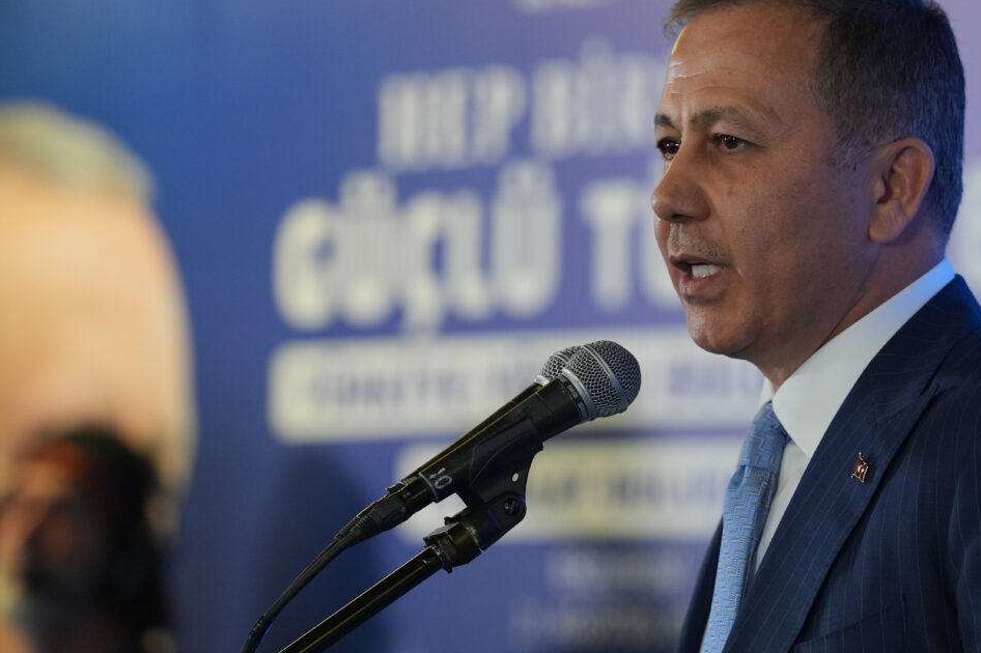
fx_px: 7300
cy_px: 291
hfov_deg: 7.7
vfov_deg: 5.1
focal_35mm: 268
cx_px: 605
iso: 2500
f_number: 4
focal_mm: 198
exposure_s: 1/200
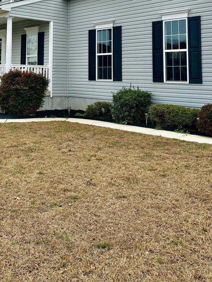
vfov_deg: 38.9
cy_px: 39
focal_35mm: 46
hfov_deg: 31.1
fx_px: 376
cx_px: 60
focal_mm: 5.7
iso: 50
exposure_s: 1/1135
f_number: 1.5
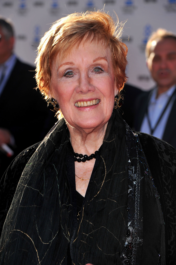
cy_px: 132
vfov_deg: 10.8
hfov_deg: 7.2
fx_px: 1395
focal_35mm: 190
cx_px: 88
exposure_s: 1/250
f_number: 10
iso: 250
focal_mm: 190
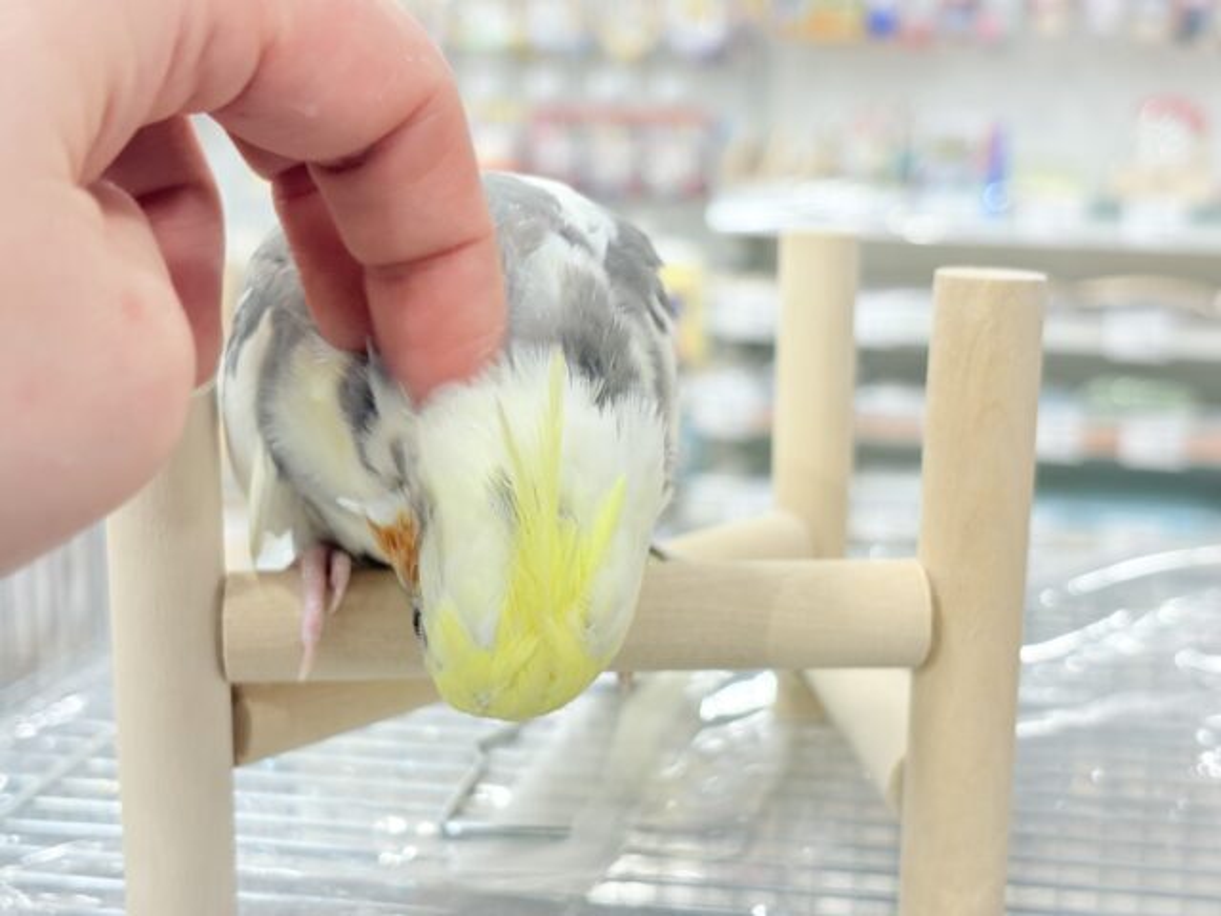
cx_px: 610
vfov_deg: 28.0
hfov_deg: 36.8
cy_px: 458
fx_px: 1834
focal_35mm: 52
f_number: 1.6
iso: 64
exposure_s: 1/50
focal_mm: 5.96
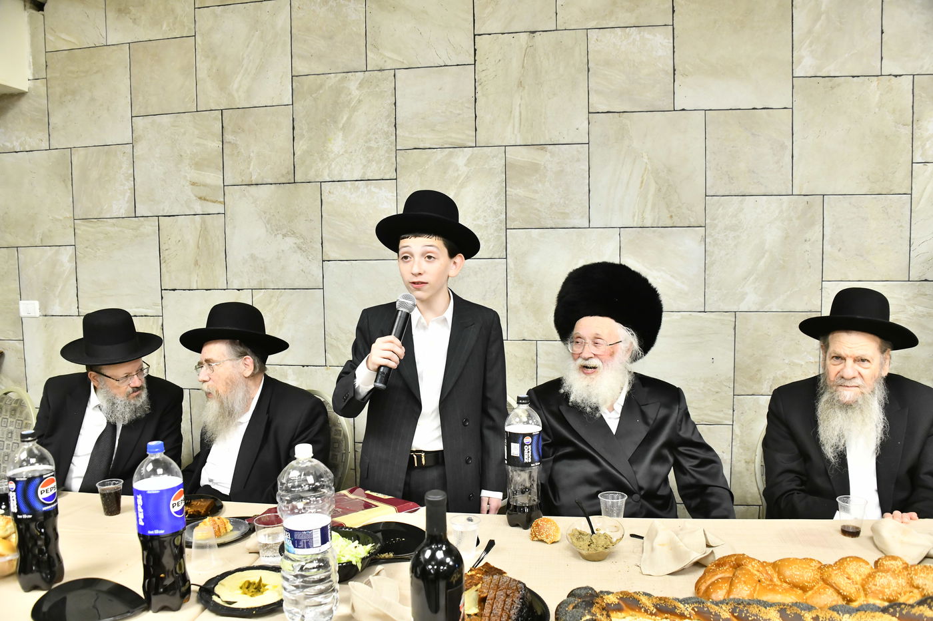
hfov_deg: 65.5
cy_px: 310
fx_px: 726
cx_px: 466
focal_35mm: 28
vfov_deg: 46.4
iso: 2500
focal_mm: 28
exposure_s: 1/200
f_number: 5.6
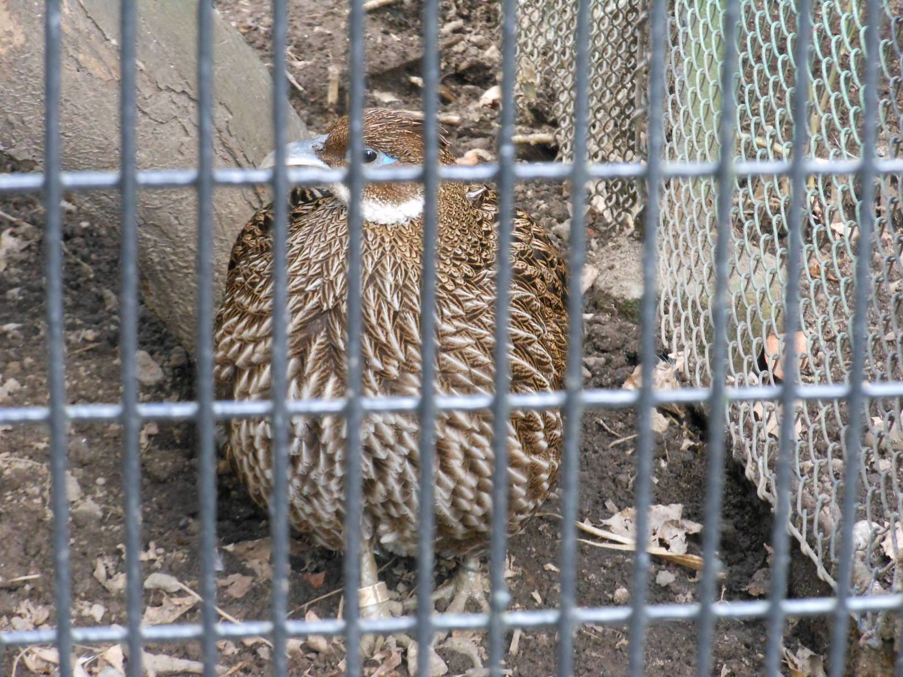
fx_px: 3130
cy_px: 338
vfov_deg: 12.3
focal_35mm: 120
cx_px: 452
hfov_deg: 16.4
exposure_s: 1/20
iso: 400
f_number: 5.4
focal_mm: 21.5
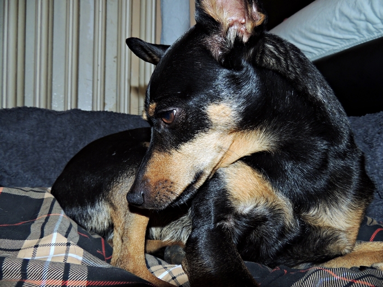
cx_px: 192
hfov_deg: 71.6
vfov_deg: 56.8
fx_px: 266
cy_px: 144
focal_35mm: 24
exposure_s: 1/30
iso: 160
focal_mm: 4.3
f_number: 3
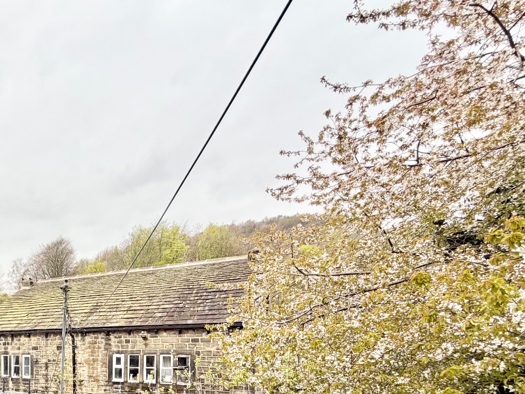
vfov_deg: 47.2
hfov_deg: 57.0
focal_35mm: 26
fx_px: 394
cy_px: 362
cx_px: 43
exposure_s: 1/398
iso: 50
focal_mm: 2.22
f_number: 2.2
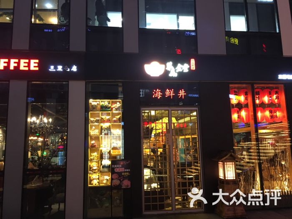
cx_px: 146
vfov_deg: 48.2
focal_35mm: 29
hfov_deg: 61.7
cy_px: 110
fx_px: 245
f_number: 2.2
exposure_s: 1/25
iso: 200
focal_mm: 4.15
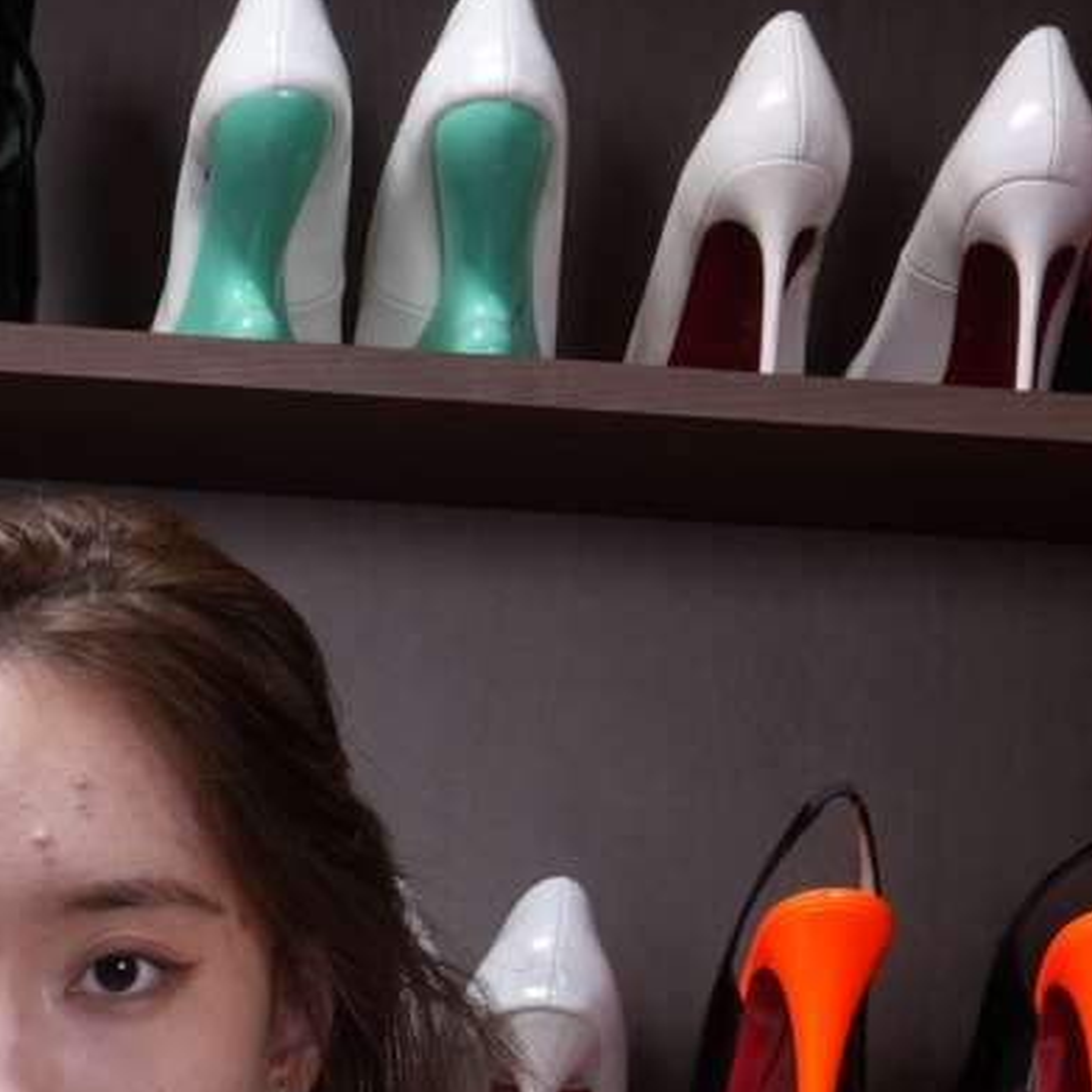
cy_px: 2231
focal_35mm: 170
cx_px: -53
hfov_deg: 10.2
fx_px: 6067
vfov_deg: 9.6
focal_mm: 29
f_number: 14
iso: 200
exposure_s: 1/125
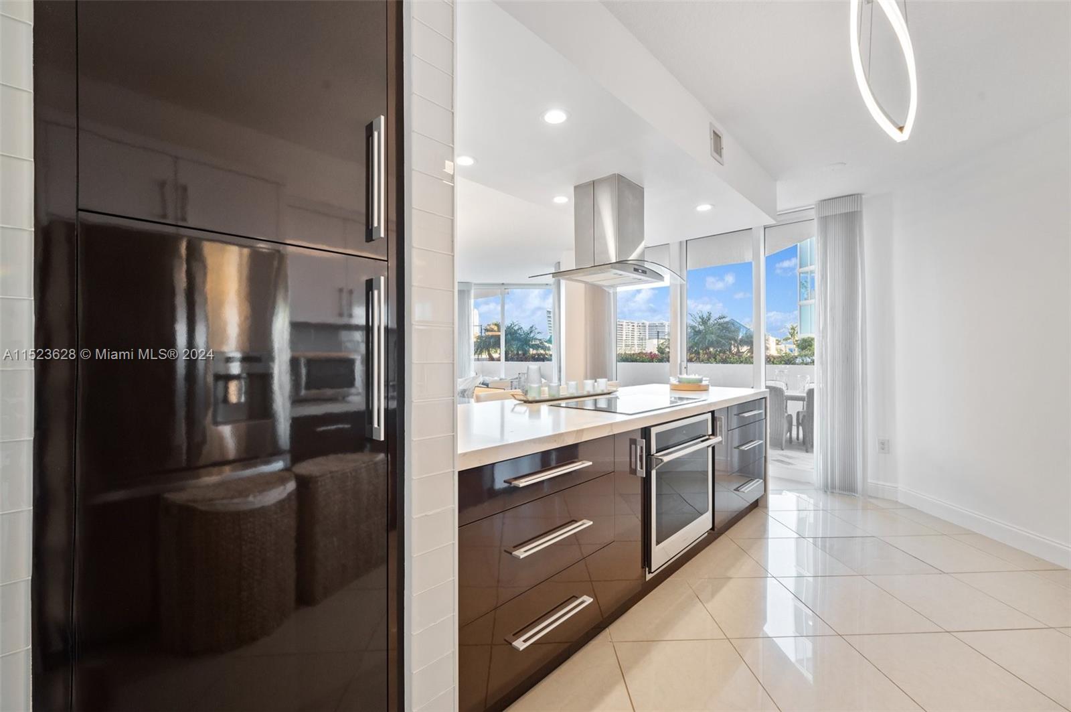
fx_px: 446
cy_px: 356
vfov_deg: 77.2
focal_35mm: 15
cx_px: 536
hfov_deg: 100.5
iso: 200
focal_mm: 15
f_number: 8
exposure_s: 1/10
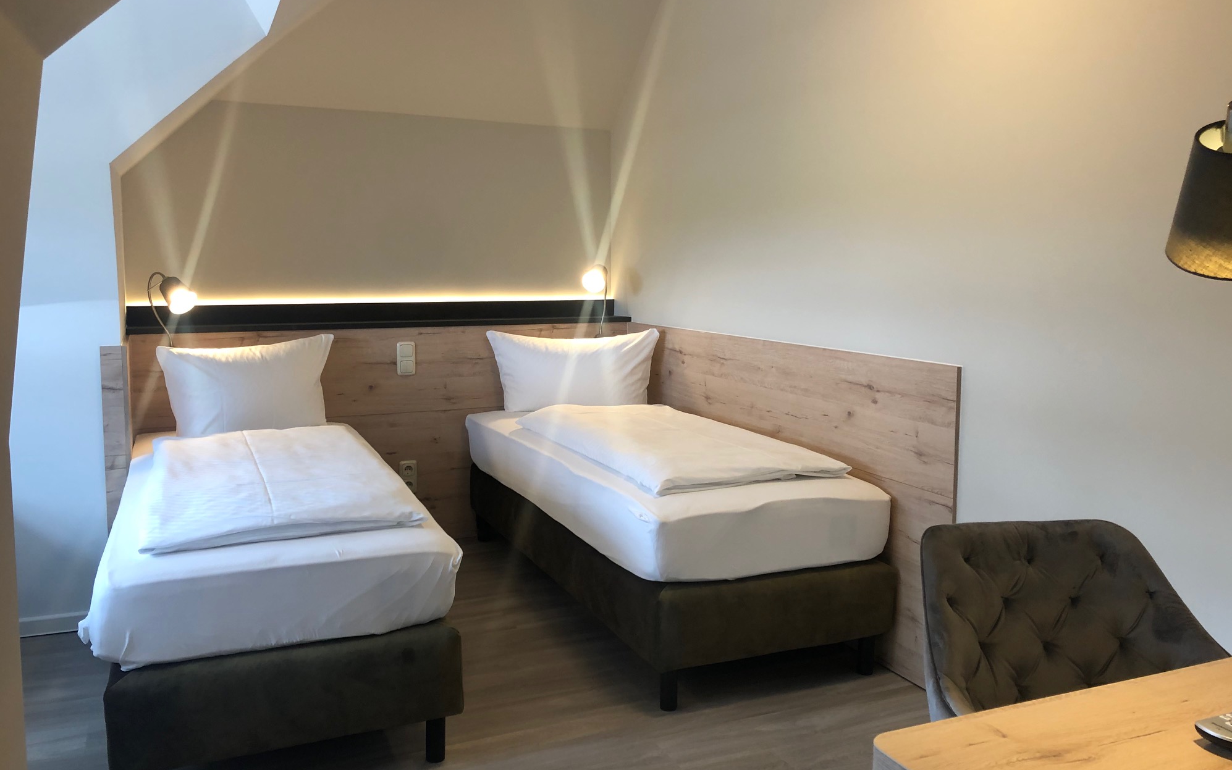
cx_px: 613
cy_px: 379
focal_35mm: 30
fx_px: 1007
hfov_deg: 62.9
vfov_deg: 41.9
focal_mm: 4
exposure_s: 1/30
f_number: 1.8
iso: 32
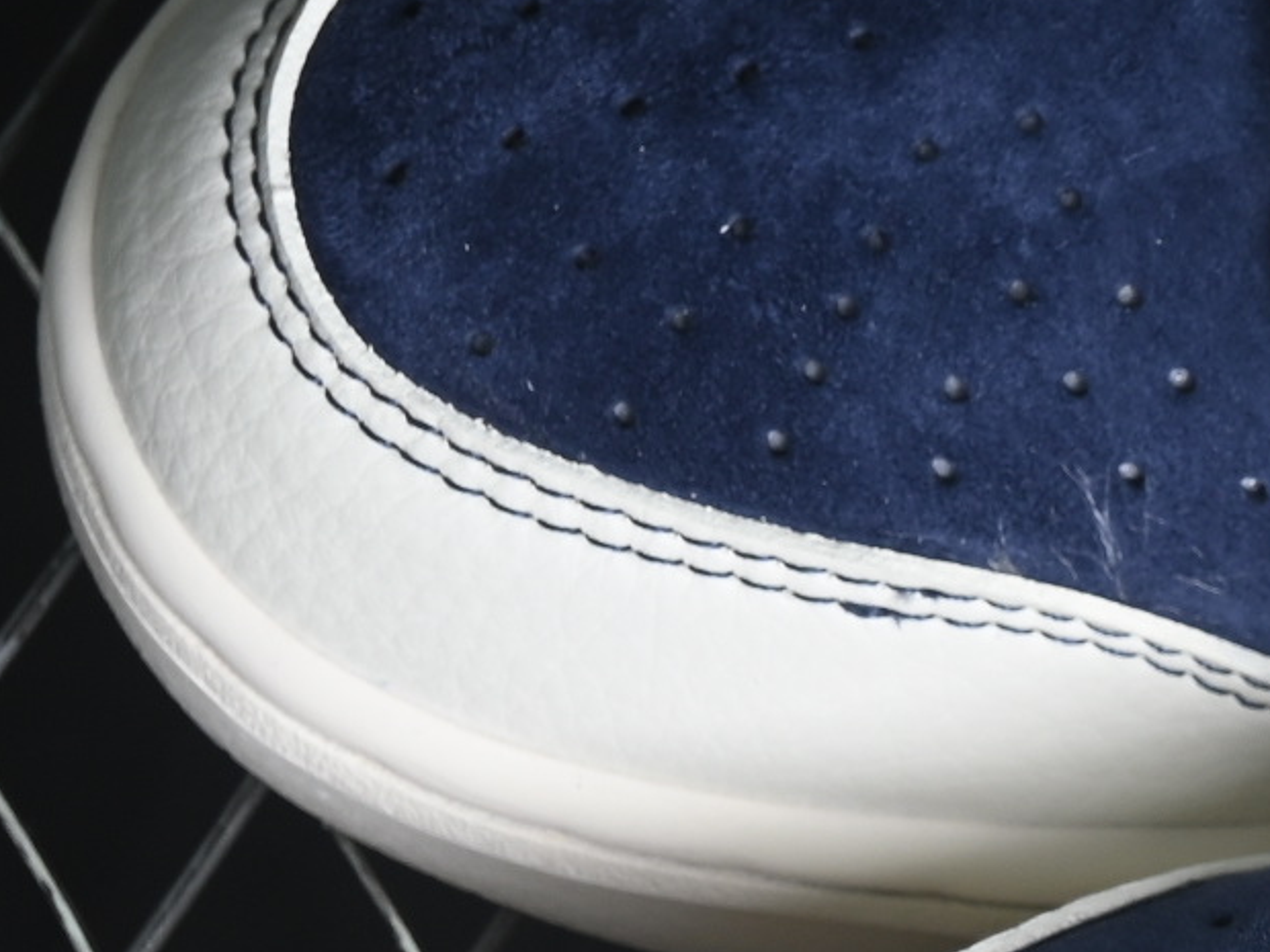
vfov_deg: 4.6
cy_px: 678
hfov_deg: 6.0
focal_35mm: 324
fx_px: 11887
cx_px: 2284
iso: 160
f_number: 7.1
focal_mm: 50
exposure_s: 1/80
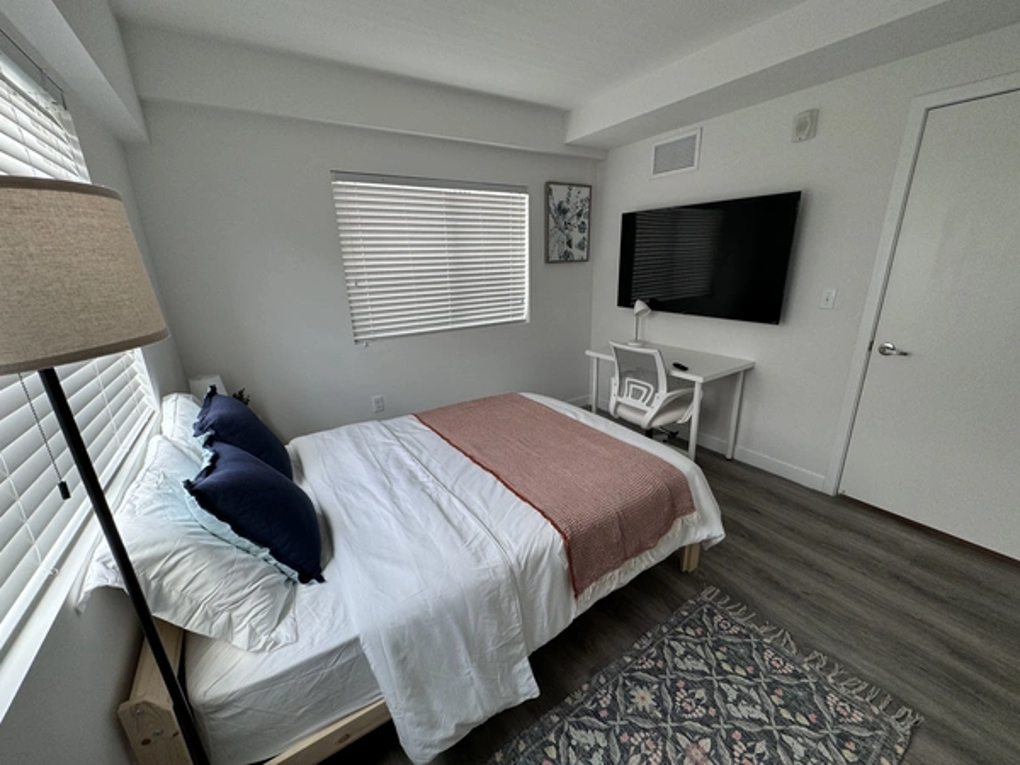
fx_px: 413
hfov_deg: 102.1
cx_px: 510
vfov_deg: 85.7
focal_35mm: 14
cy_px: 382
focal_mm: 2.22
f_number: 2.2
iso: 80
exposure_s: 1/99
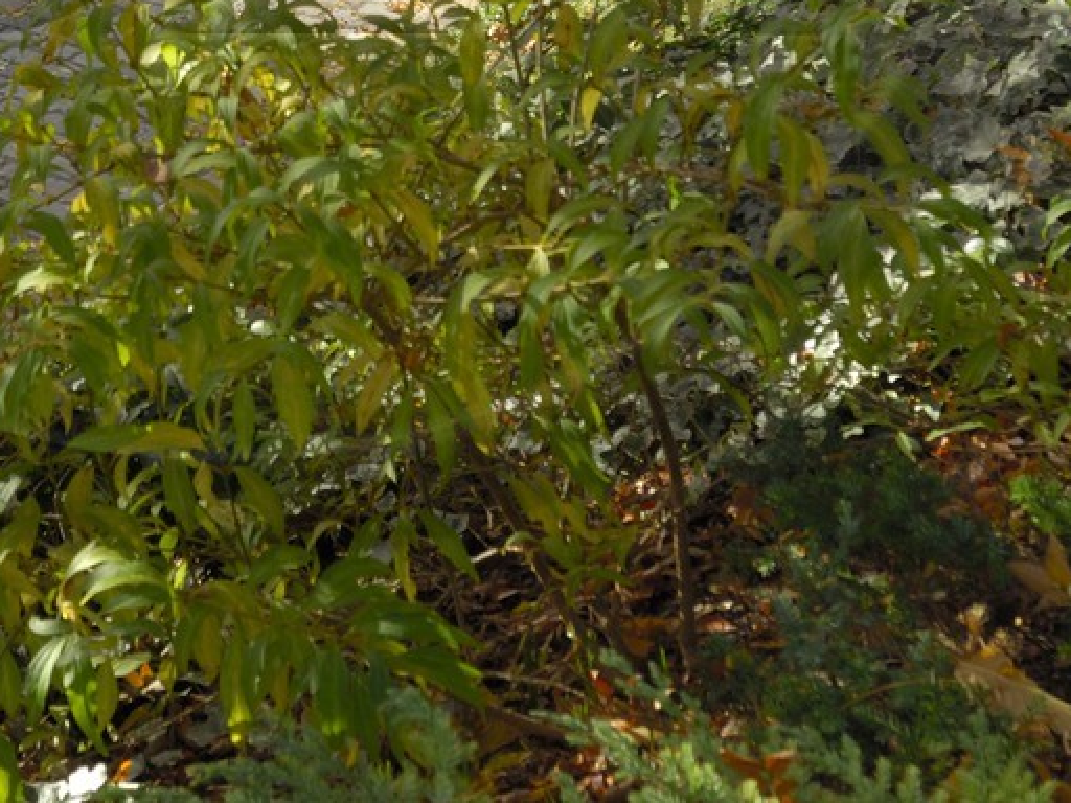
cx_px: 220
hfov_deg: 18.1
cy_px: -305
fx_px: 3341
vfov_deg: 13.1
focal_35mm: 108
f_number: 6.7
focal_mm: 24
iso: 100
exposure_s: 1/60
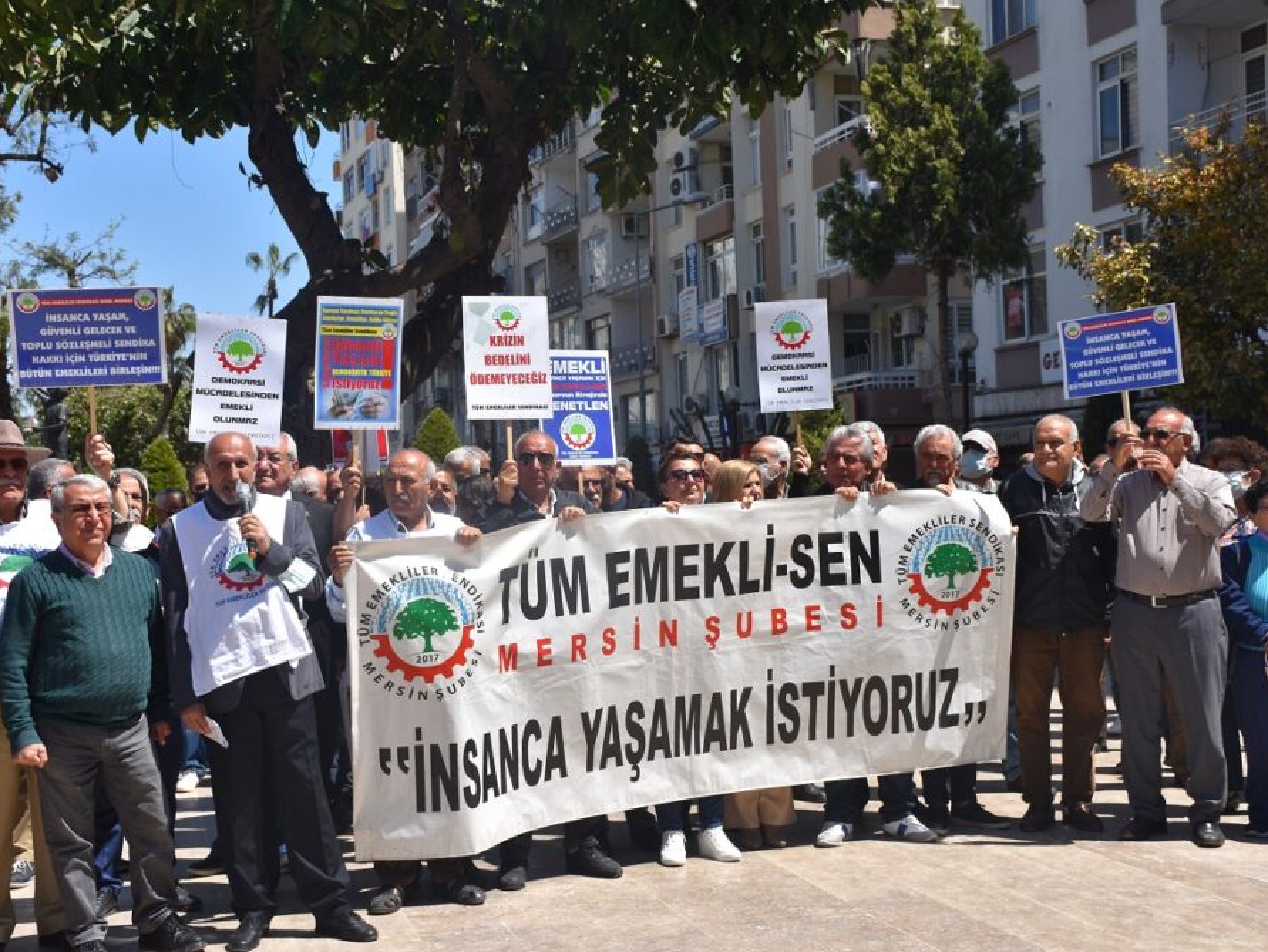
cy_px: 481
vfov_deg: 27.5
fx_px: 1942
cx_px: 612
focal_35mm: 53
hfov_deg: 36.2
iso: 100
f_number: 9
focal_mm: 32
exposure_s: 1/250
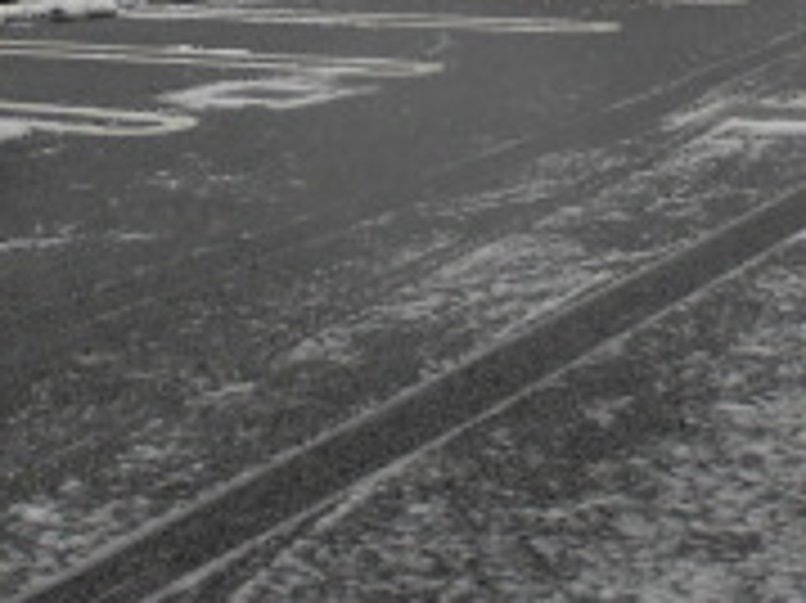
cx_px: 450
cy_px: 45
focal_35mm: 93
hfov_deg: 21.1
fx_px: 2164
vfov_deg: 15.7
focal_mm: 4.6
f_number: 3.5
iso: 100
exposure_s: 1/400
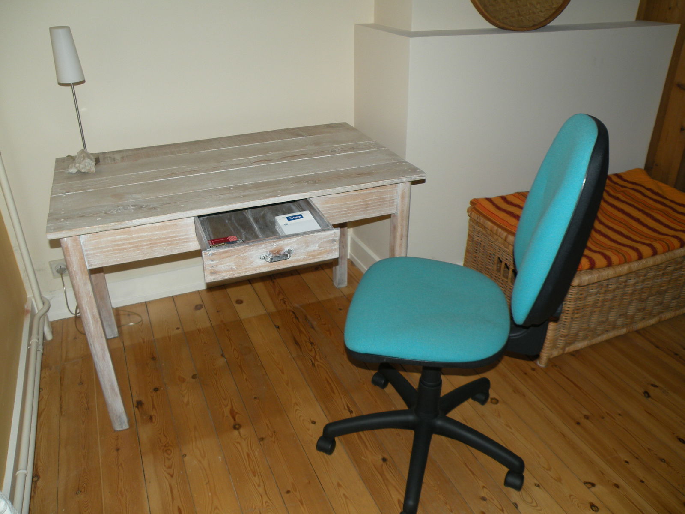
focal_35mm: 27
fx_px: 534
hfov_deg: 65.3
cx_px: 342
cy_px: 257
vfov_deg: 51.4
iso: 64
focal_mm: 4.7
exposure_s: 1/60
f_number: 2.8
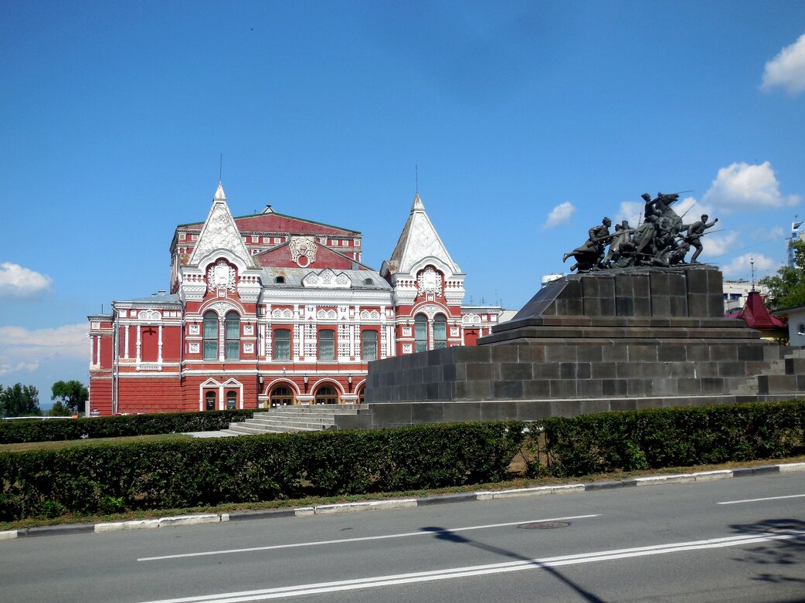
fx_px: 953
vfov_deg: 35.1
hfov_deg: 45.8
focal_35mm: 41
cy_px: 304
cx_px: 401
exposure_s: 1/640
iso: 125
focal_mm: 7.1
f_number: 7.1
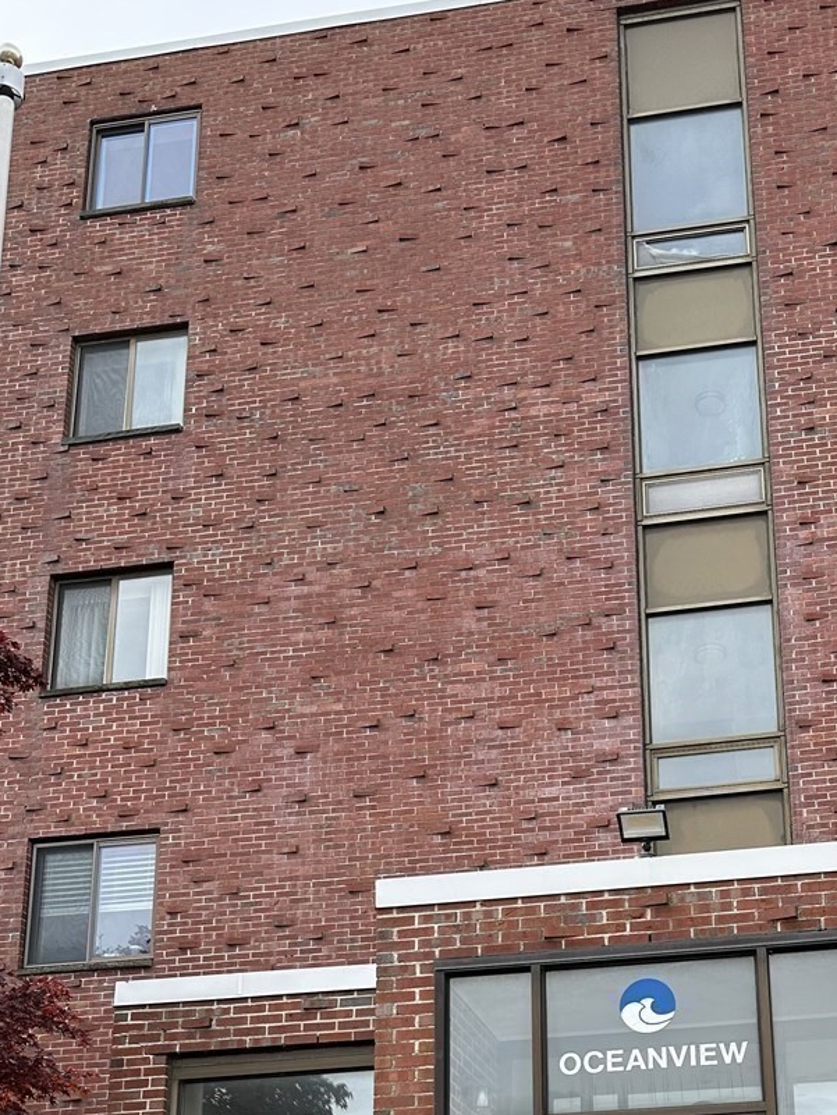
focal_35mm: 46
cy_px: 1008
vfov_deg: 38.4
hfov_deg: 30.9
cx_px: 650
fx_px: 1483
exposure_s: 1/971
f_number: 1.78
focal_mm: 6.86
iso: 80
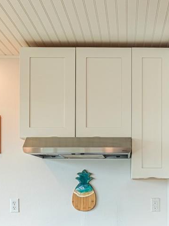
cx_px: 158
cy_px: 204
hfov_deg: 27.3
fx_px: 332
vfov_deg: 35.3
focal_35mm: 51
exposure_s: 1/160
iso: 100
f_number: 8
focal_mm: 16
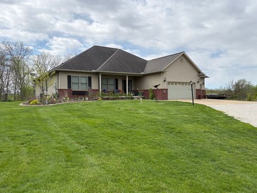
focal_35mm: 27
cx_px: 131
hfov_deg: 65.3
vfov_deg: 51.4
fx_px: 201
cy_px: 100
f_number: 1.6
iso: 50
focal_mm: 5.96
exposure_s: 1/3279
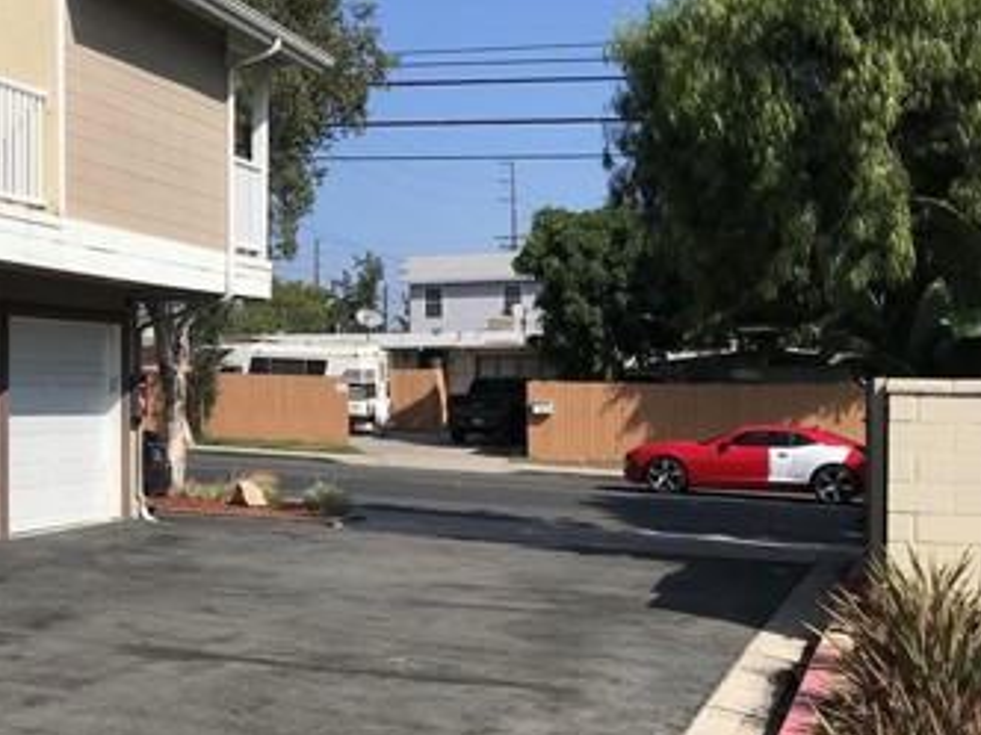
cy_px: 422
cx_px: 130
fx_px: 1530
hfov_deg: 33.9
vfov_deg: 27.0
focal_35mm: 54
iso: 20
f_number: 1.8
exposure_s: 1/4167
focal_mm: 3.99
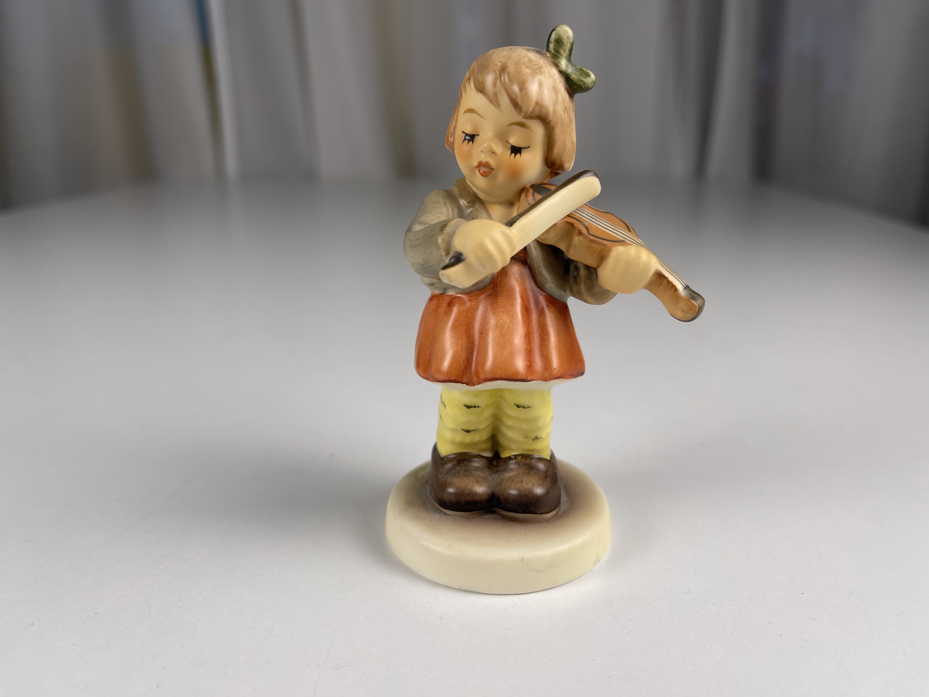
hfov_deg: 69.4
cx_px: 464
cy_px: 348
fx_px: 671
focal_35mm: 25
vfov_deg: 54.9
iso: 32
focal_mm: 5.1
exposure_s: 1/190
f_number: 1.6
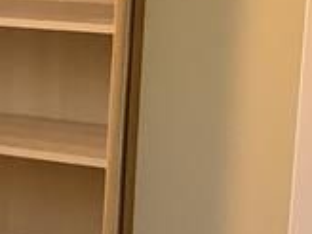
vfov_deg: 9.8
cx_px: -367
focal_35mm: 151
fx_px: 1361
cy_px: 86
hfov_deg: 11.4
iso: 64
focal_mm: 3.3
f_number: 2.4
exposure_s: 1/50
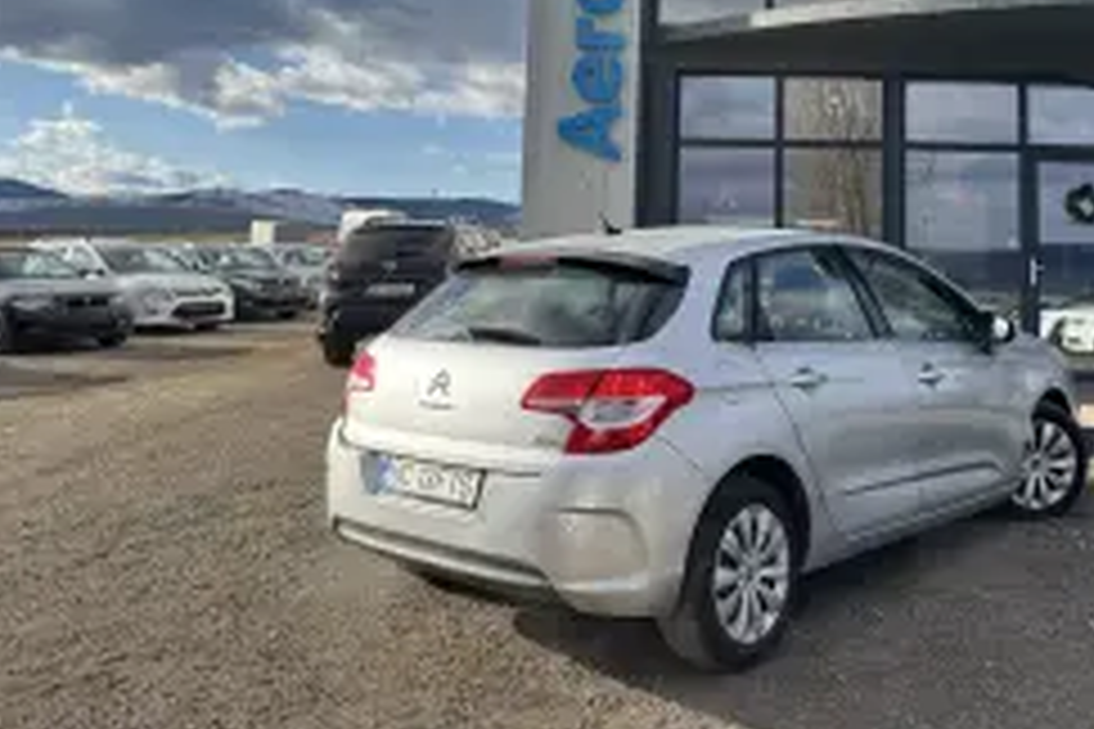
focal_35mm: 37
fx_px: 1124
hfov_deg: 51.6
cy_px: 130
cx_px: 648
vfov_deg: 34.7
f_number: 1.78
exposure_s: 1/1456
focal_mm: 6.76
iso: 80
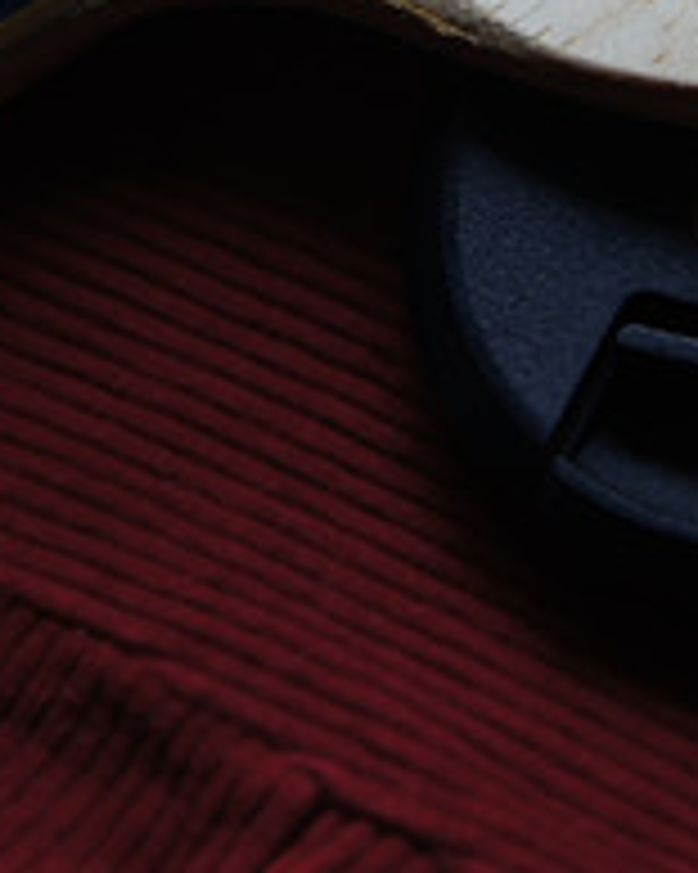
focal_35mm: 151
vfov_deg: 12.4
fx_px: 3902
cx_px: 473
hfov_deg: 10.2
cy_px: -227
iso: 100
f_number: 5.6
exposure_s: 1/50
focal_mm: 26
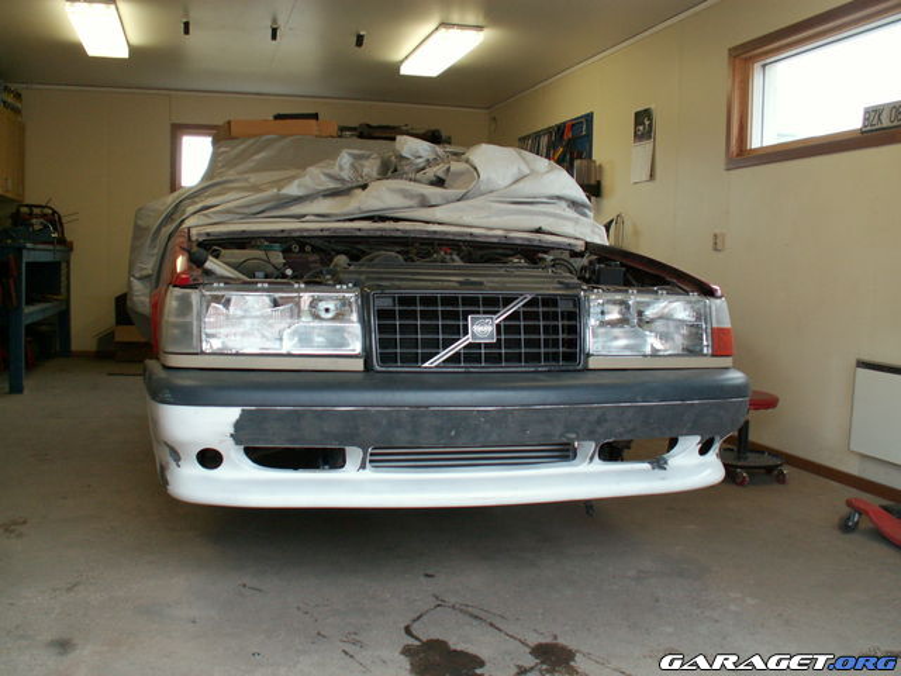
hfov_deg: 52.6
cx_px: 450
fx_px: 911
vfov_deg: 40.7
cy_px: 338
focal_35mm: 35
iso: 80
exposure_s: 1/40
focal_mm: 5.86
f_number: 2.8
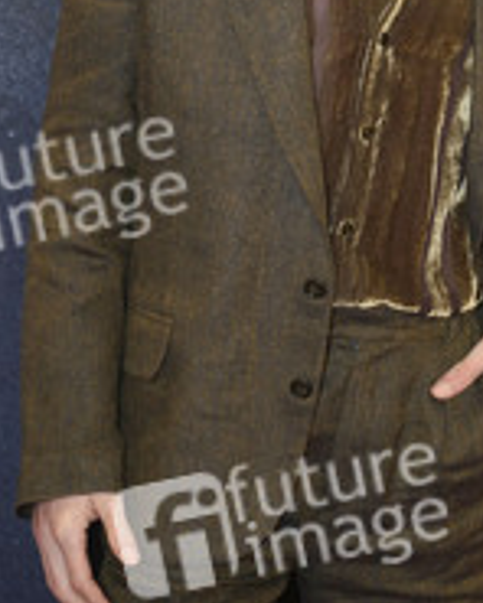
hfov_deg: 10.0
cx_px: 375
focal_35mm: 154
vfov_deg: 12.4
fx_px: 2752
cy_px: 33
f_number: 5.6
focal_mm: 76
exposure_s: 1/160
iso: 640
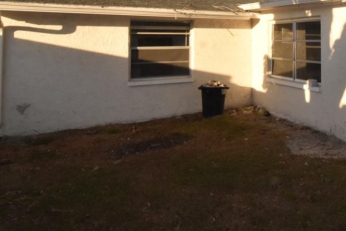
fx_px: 317
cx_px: 268
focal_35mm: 33
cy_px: 30
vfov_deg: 37.8
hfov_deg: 54.0
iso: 1600
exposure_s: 1/200
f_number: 22
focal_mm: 10
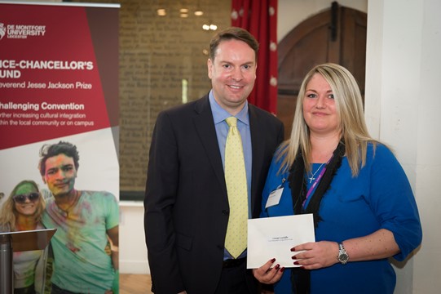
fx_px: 637
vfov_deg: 26.0
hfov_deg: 38.2
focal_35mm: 52
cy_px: 147
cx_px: 220
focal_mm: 52
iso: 4000
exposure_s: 1/125
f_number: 4
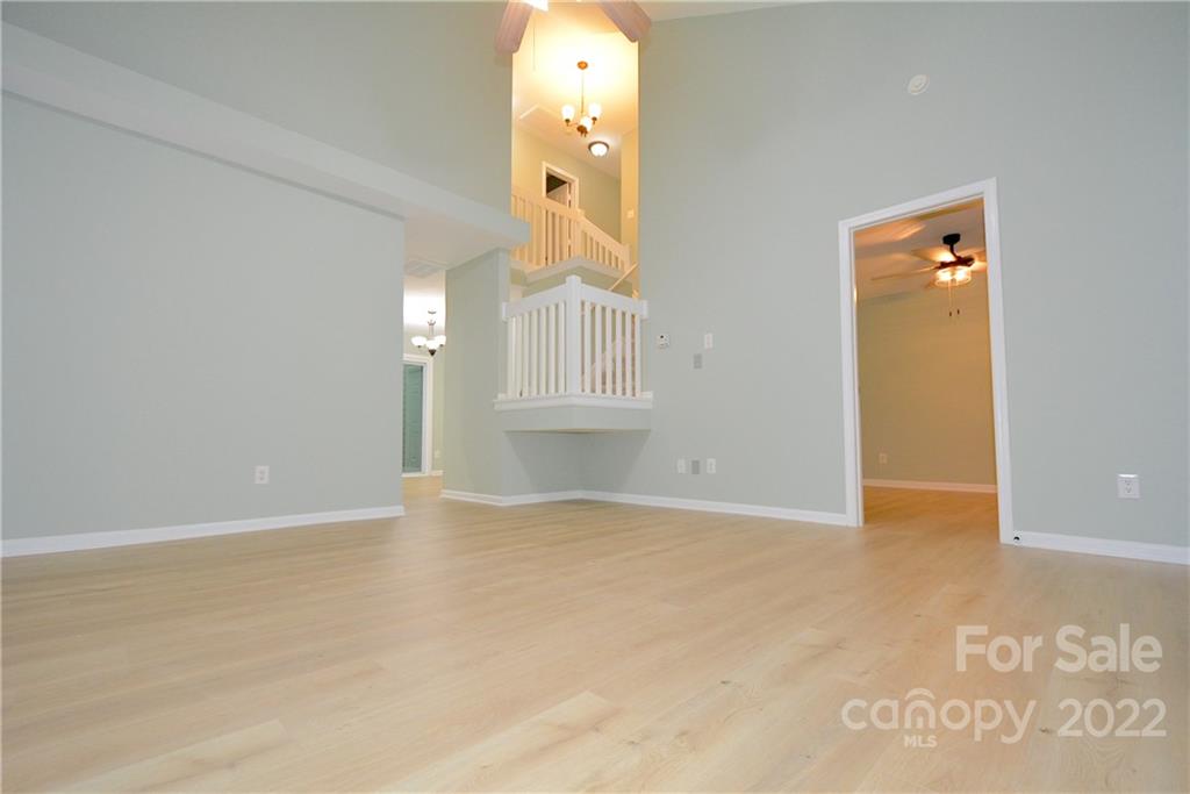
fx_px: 496
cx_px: 595
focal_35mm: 15
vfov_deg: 77.3
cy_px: 397
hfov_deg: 100.4
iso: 1600
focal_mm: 10
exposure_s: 1/60
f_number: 4
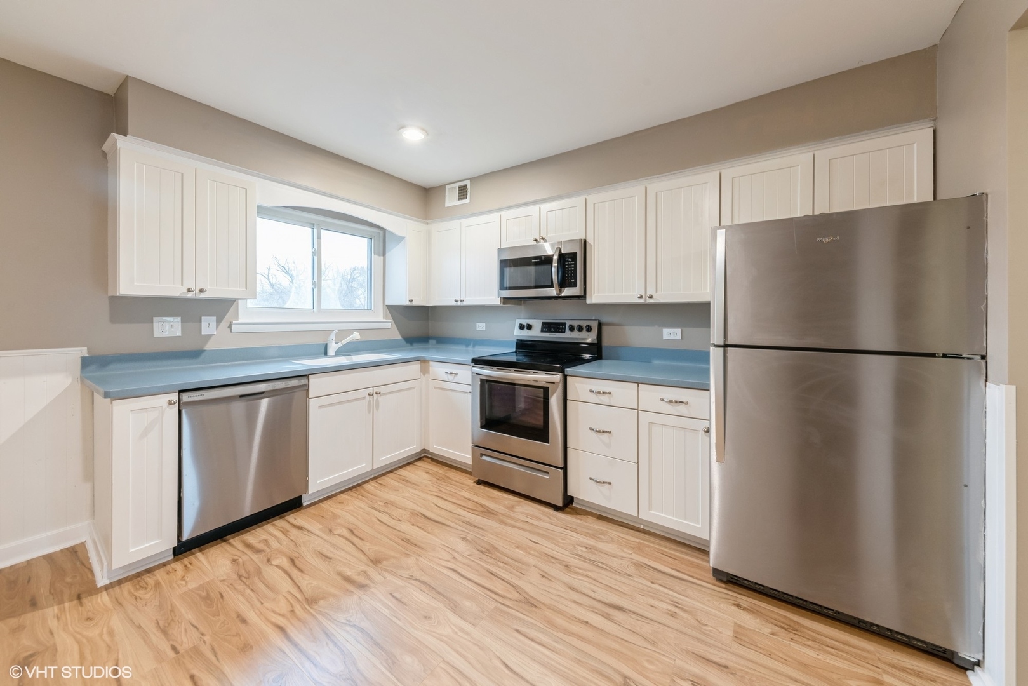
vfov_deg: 90.0
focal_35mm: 12
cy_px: 343
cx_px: 514
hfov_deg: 112.6
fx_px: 343
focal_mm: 12
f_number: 8
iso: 320
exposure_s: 1/5
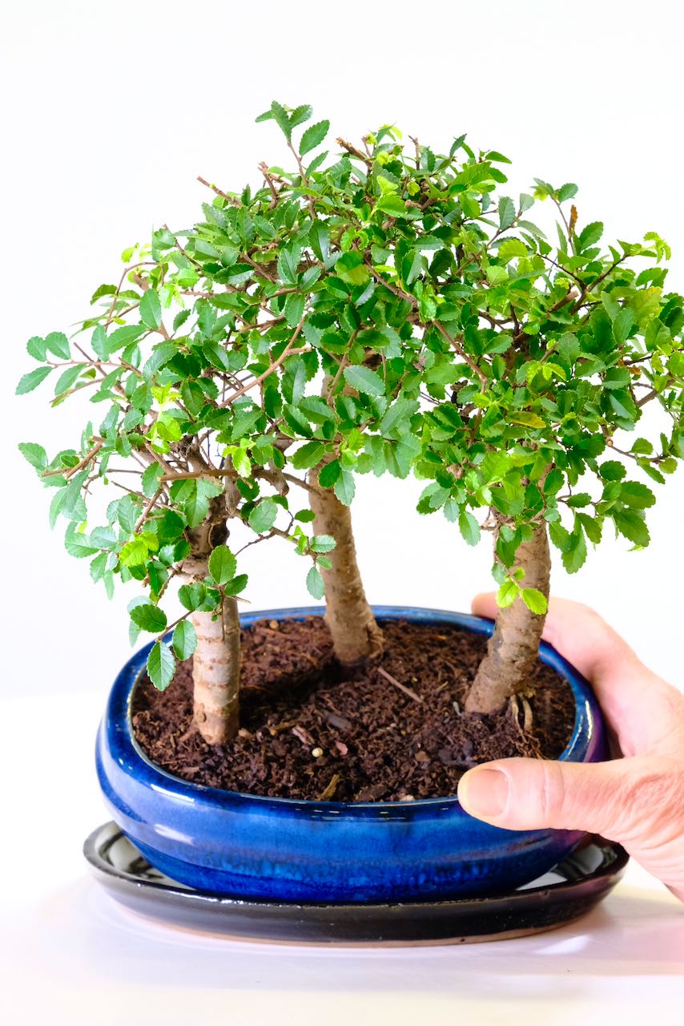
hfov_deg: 14.4
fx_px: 2706
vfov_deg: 21.5
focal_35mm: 95
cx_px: 342
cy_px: 513
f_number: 8
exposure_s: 1/30
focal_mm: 63
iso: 2000
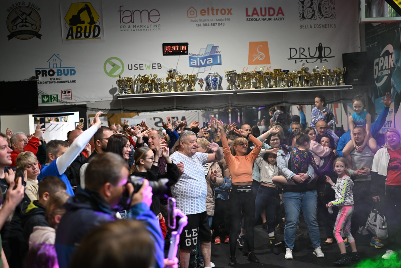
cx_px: 200
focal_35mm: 50
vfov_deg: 27.0
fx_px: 557
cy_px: 134
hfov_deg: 39.6
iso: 800
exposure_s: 1/125
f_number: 2.5
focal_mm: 50
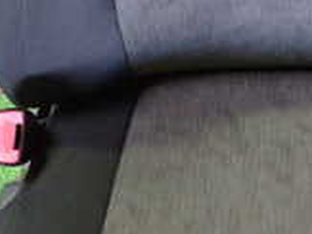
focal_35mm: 92
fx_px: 829
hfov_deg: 20.9
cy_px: -173
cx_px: 283
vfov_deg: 14.3
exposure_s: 1/30
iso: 400
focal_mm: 4.5
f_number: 2
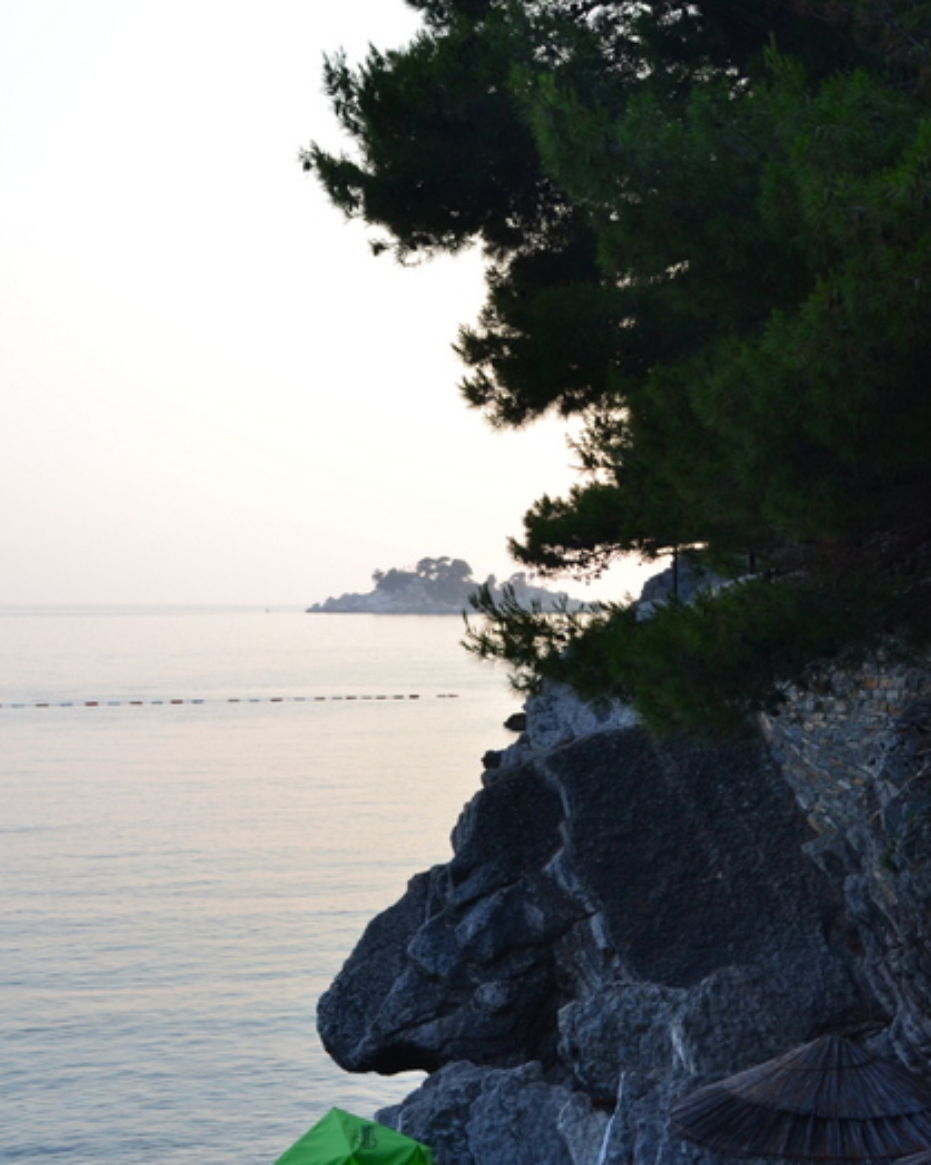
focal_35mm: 56
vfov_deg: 33.6
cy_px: 590
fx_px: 1930
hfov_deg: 26.9
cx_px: 637
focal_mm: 26
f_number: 9
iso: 400
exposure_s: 1/100
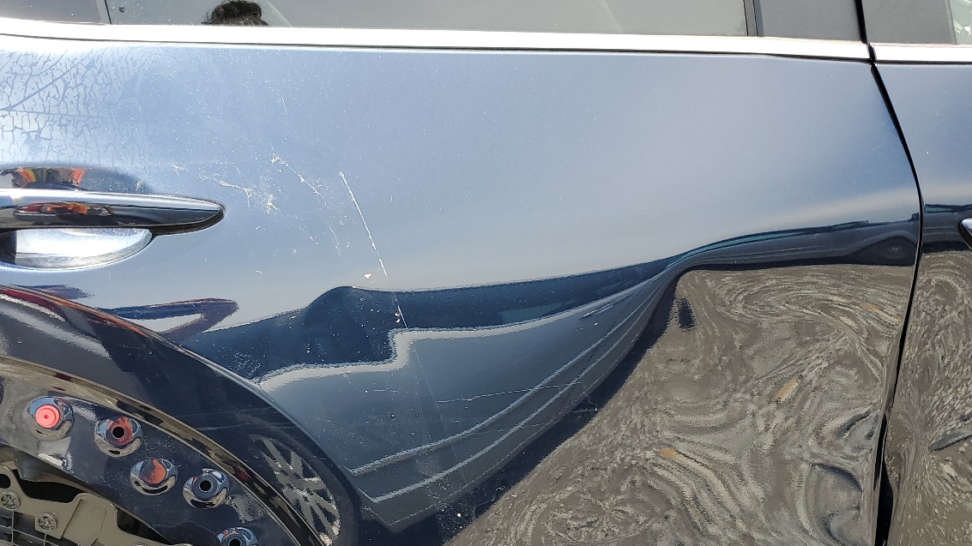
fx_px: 1031
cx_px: 414
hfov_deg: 50.3
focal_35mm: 40
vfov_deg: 29.5
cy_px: 353
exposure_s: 1/476
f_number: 1.5
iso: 50
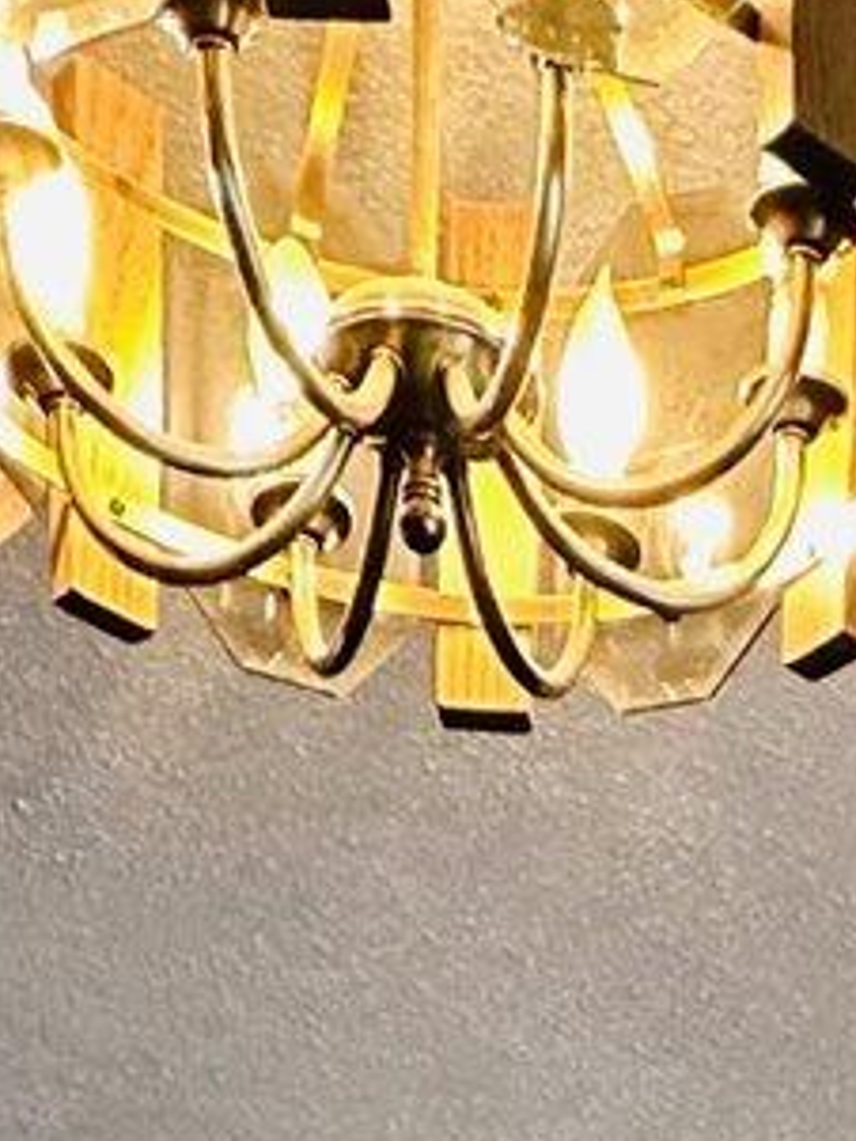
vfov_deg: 12.7
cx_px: 1053
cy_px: 2979
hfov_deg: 13.4
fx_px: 3525
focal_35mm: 107
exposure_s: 1/60
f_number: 2.2
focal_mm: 2.22
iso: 160
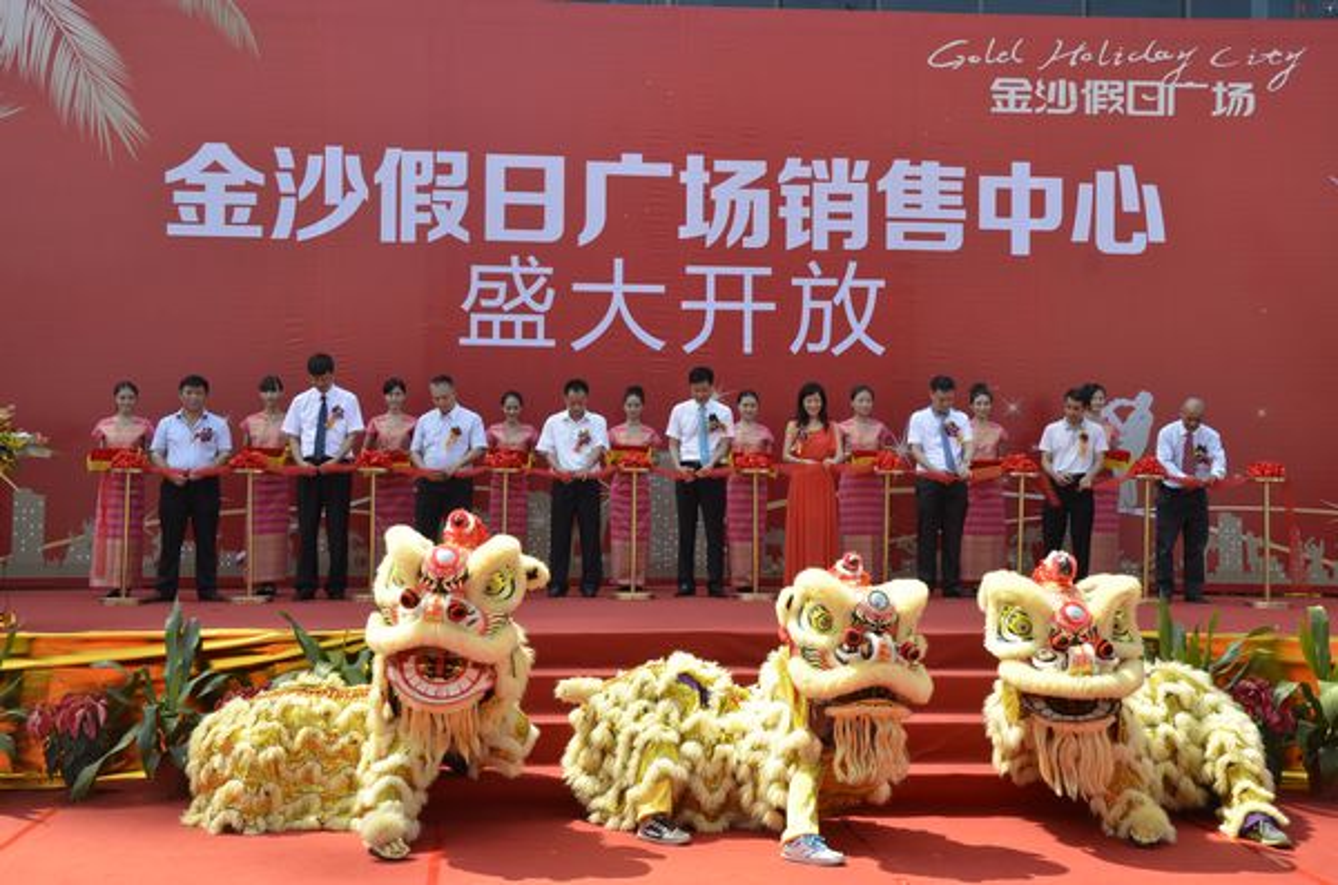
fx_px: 1557
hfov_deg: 46.5
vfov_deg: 31.7
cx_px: 669
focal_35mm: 42
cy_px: 442
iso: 400
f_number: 8
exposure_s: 1/400
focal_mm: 28
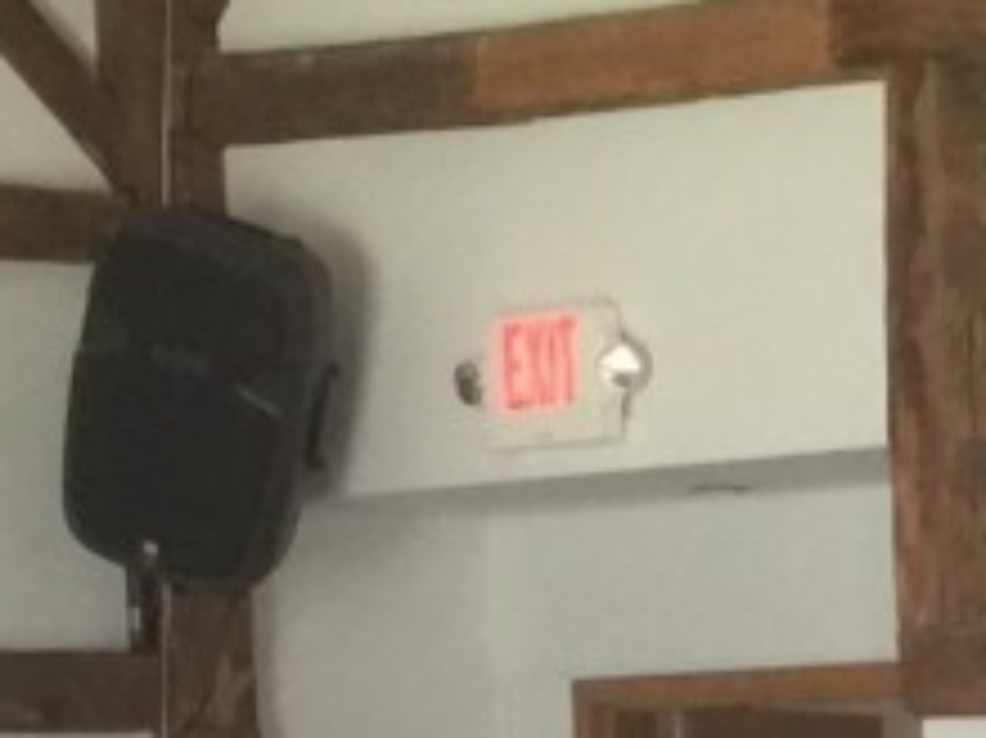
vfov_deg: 6.8
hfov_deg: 8.9
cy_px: 1476
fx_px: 6035
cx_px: 1814
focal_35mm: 212
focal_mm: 4.15
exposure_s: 1/15
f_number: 2.2
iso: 80
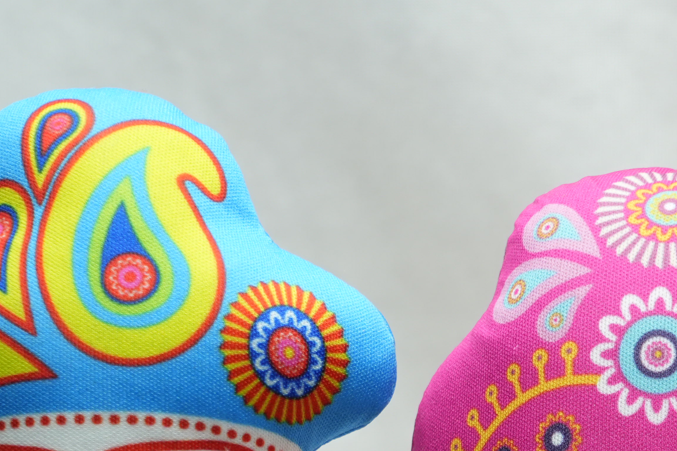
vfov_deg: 7.3
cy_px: 639
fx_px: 3498
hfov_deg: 10.9
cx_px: 697
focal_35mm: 186
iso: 320
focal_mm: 61
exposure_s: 1/50
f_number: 7.1
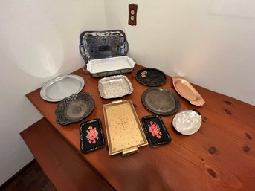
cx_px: 128
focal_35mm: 13
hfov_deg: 106.2
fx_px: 96
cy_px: 96
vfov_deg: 89.9
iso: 800
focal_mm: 1.57
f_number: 1.8
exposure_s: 1/60
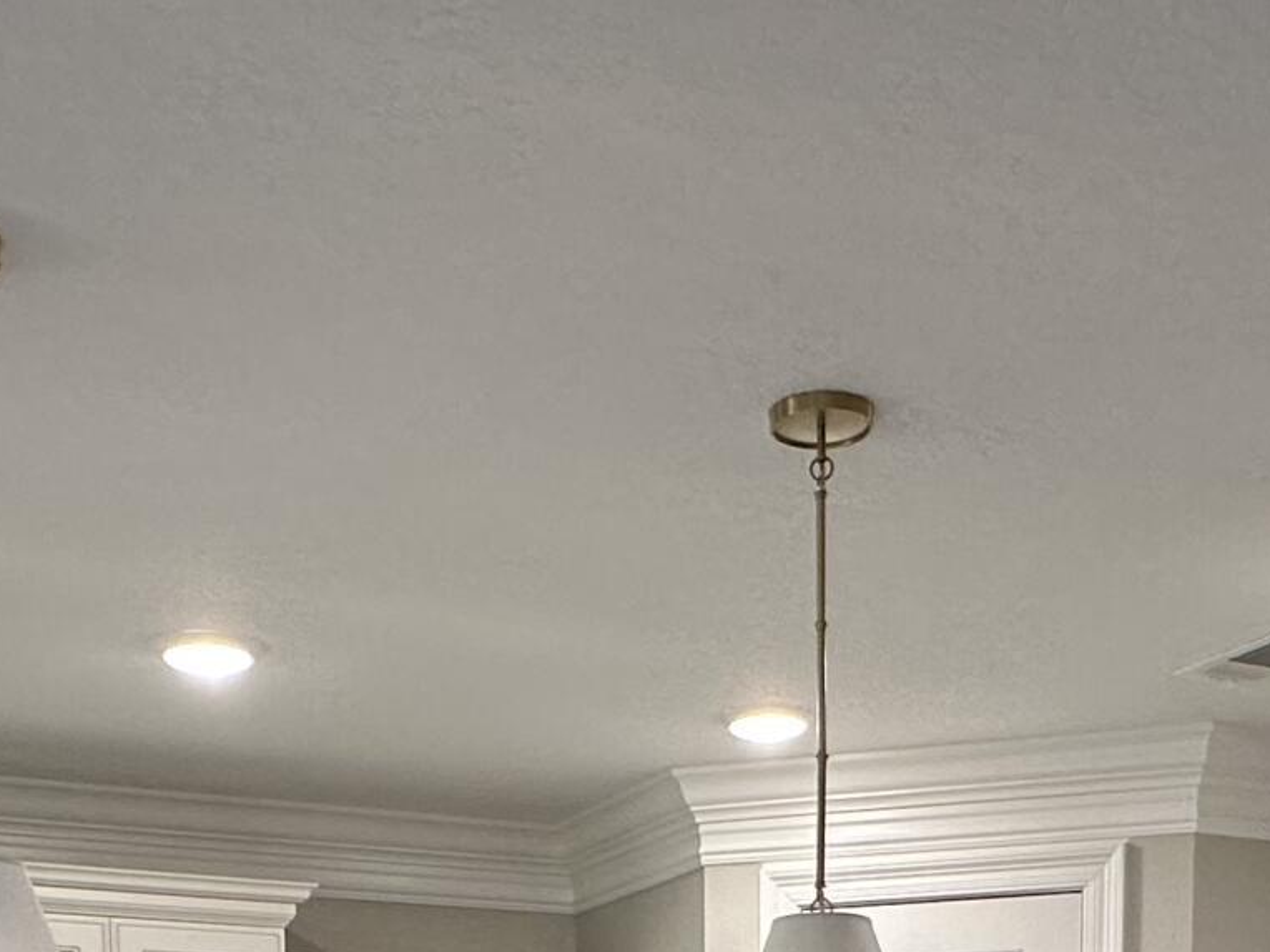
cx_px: 647
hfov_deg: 34.9
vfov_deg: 21.7
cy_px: 1470
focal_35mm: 55
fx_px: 2018
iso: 200
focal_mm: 2.22
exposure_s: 1/120
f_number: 2.2
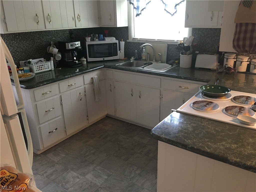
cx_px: 128
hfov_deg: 61.7
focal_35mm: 29
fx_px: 214
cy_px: 96
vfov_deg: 48.2
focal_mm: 4.15
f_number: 2.2
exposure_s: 1/10
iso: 100
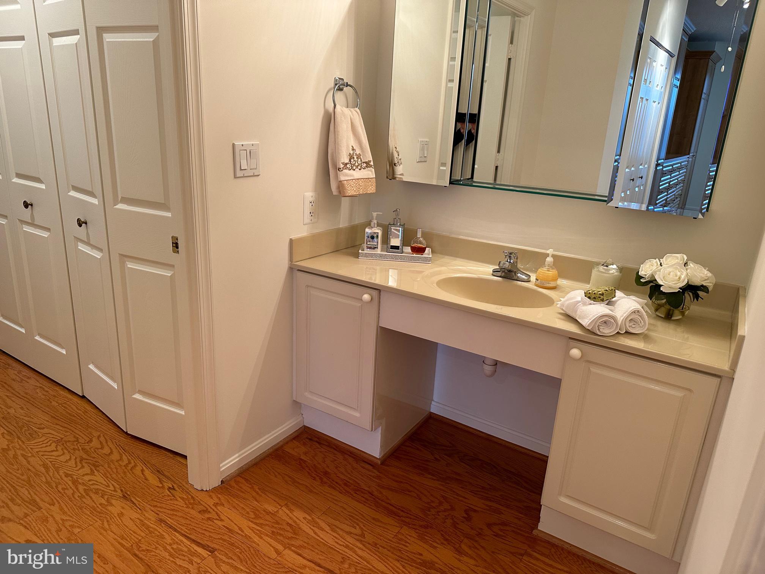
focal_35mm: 24
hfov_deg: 71.6
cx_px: 382
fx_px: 530
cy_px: 287
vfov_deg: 56.8
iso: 200
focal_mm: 6.86
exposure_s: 1/120
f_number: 1.78
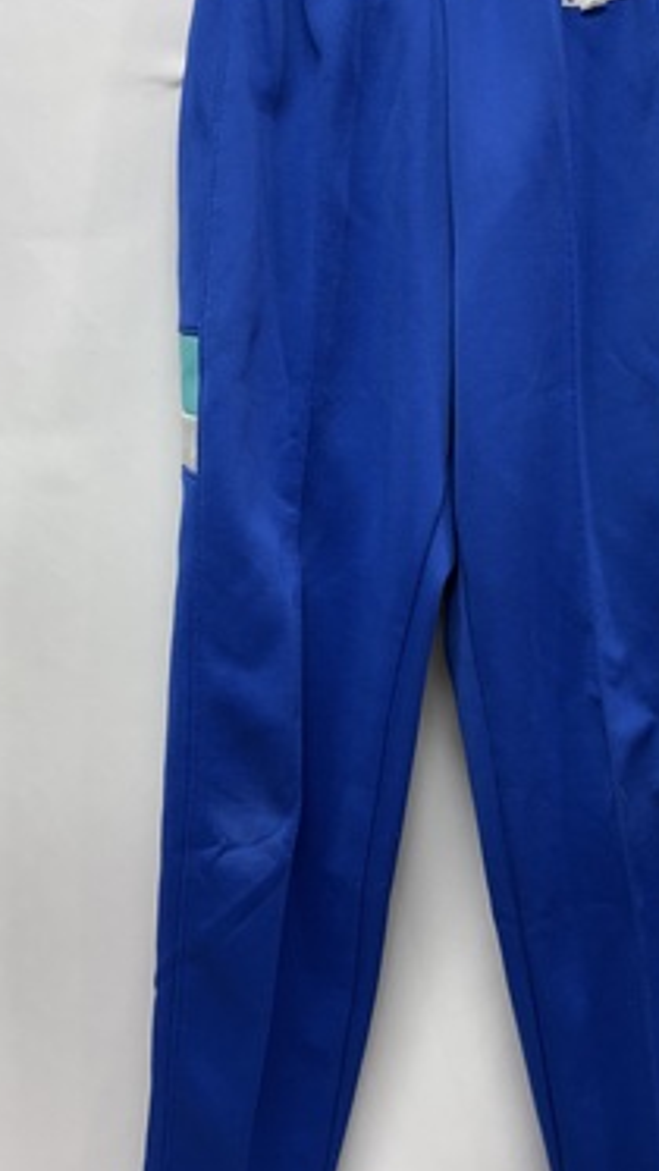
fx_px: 1180
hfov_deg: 31.0
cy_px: 587
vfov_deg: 52.8
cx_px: 438
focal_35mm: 38
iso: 80
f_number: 1.6
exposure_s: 1/100
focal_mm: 5.96
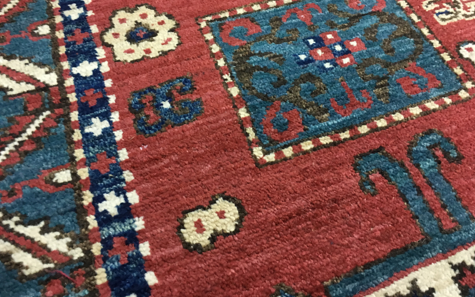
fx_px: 401
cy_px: 121
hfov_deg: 61.2
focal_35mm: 31
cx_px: 238
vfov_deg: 40.4
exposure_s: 1/15
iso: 200
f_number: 2.2
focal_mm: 4.15
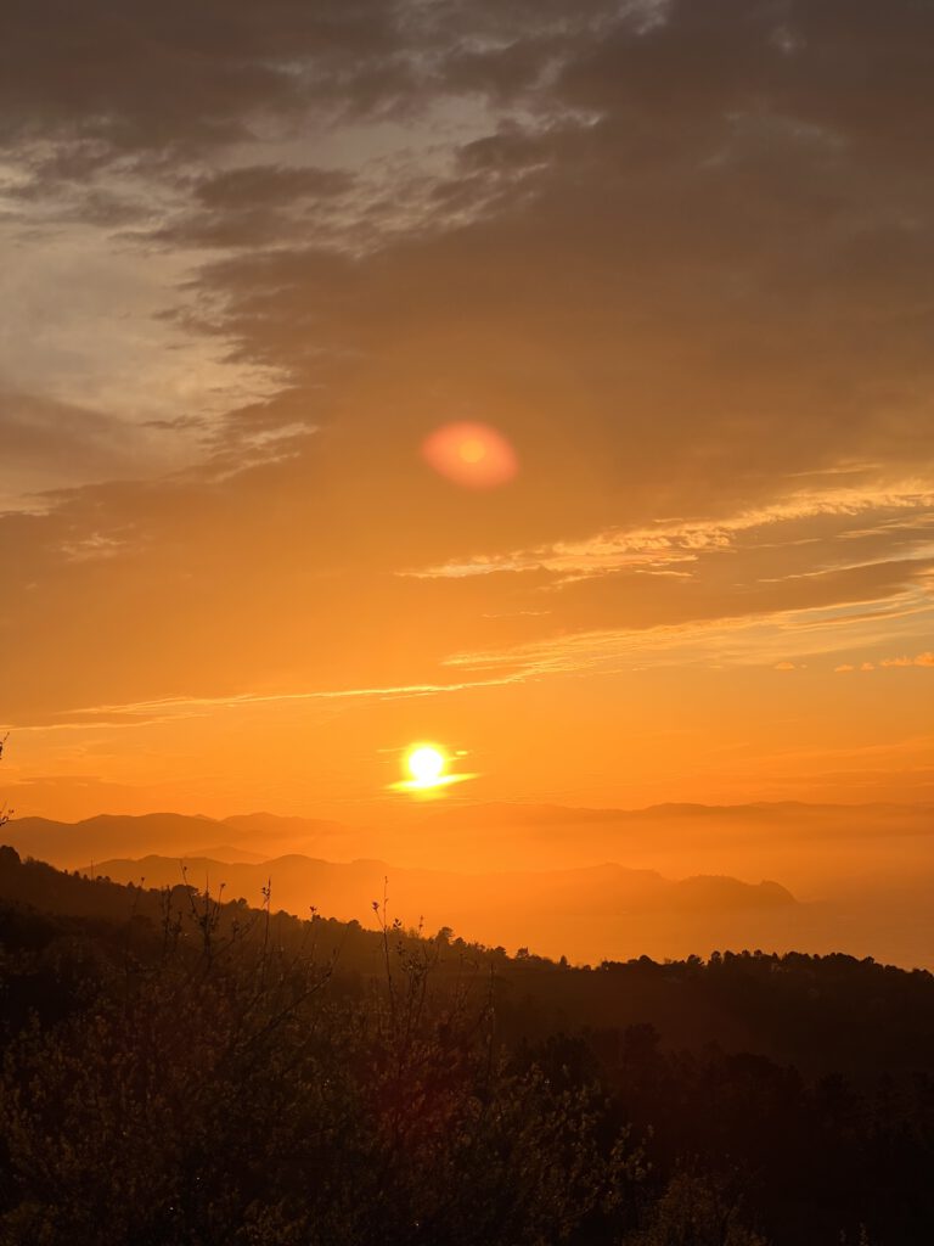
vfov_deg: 25.3
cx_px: 467
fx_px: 2770
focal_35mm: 77
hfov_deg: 19.1
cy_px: 623
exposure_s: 1/1908
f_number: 2.8
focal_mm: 9
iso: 32
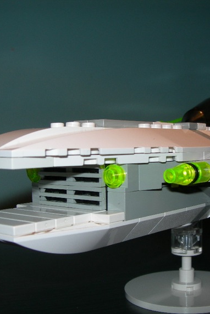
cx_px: 135
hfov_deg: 25.4
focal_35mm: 53
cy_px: 157
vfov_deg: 37.5
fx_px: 464
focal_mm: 7.8
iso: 50
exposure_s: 1/60.1
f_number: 4.8
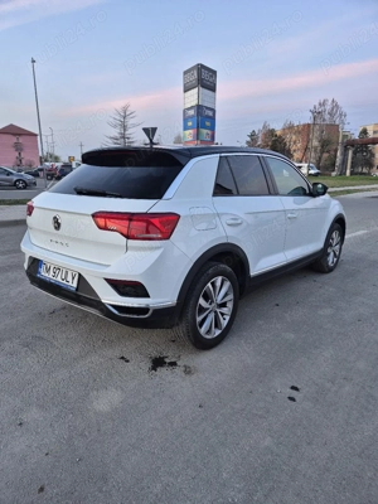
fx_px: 335
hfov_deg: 58.9
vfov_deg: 73.9
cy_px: 252
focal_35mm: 23
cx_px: 189
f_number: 1.8
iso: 160
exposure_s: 1/100
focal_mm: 5.4
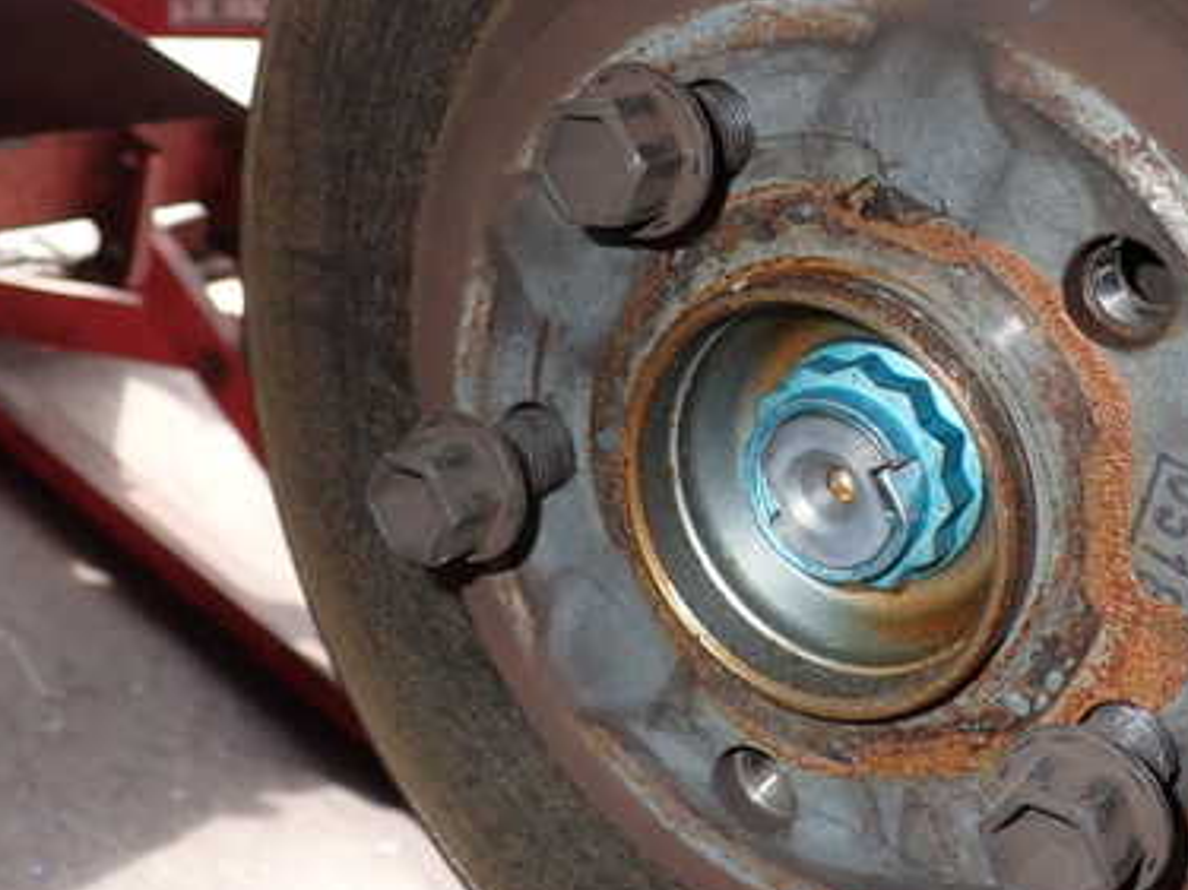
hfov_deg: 39.1
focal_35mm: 48
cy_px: 279
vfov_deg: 30.0
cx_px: 814
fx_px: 1647
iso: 200
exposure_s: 1/30
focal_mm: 5.4
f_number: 6.3
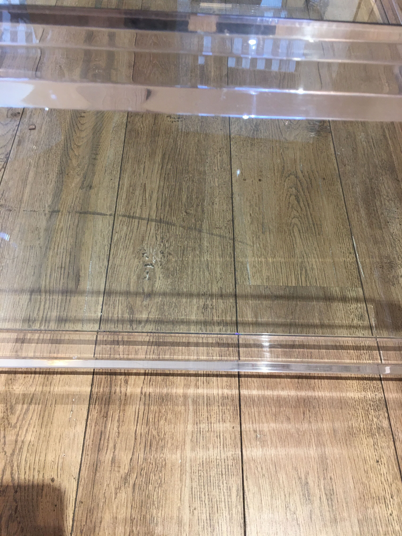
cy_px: 268
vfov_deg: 61.7
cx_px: 201
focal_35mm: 29
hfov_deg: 48.2
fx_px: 449
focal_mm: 4.15
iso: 50
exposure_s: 1/17
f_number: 2.2
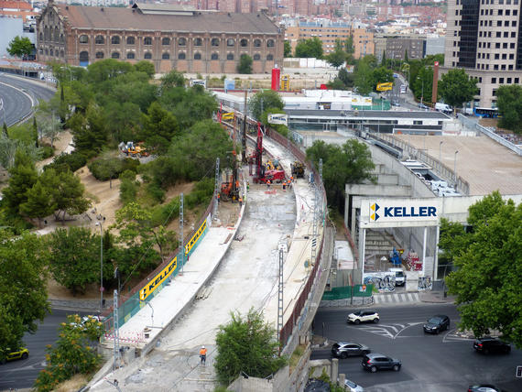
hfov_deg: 28.2
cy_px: 196
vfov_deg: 21.3
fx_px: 1041
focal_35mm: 69
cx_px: 261
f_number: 3.3
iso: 100
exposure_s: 1/640
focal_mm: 12.4
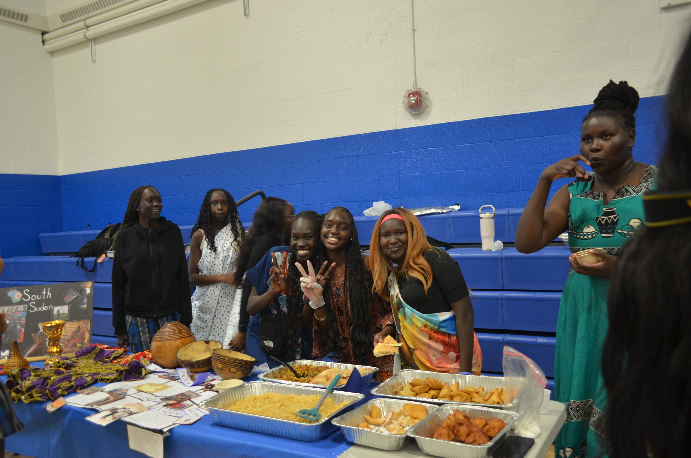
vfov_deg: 43.4
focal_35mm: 30
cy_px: 229
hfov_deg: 62.0
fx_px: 575
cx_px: 346
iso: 800
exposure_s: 1/45
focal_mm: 20
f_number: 3.8
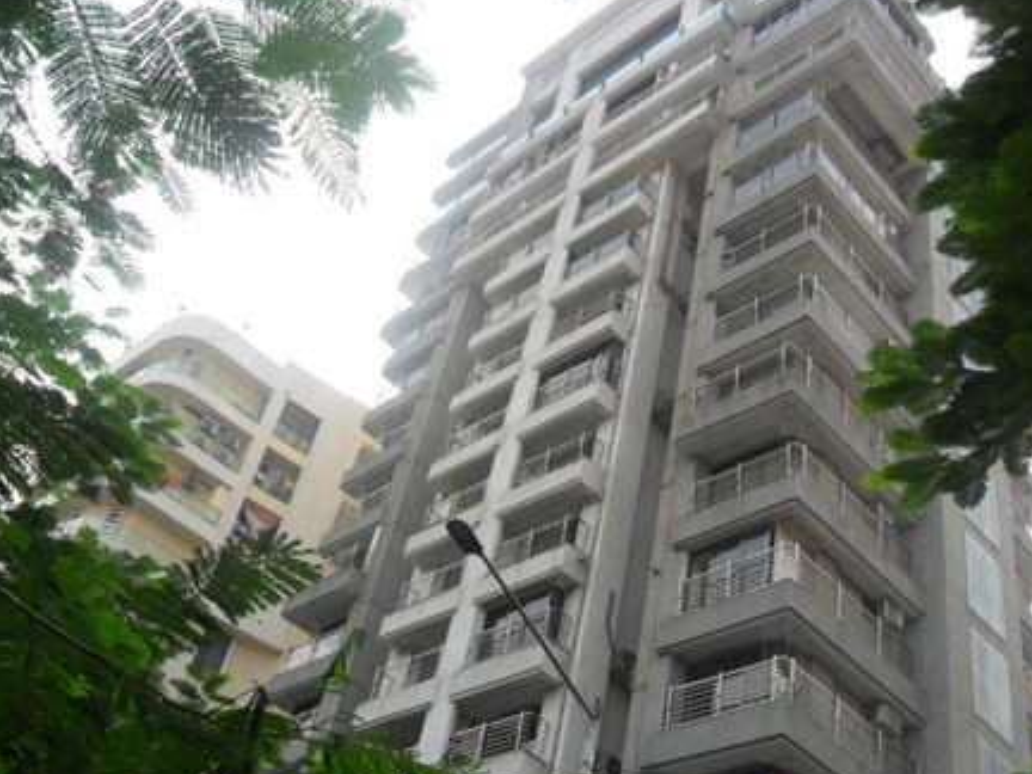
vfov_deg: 35.9
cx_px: 526
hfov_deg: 46.8
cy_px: 425
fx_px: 1193
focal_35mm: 40
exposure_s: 1/250
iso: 100
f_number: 3.5
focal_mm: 4.9
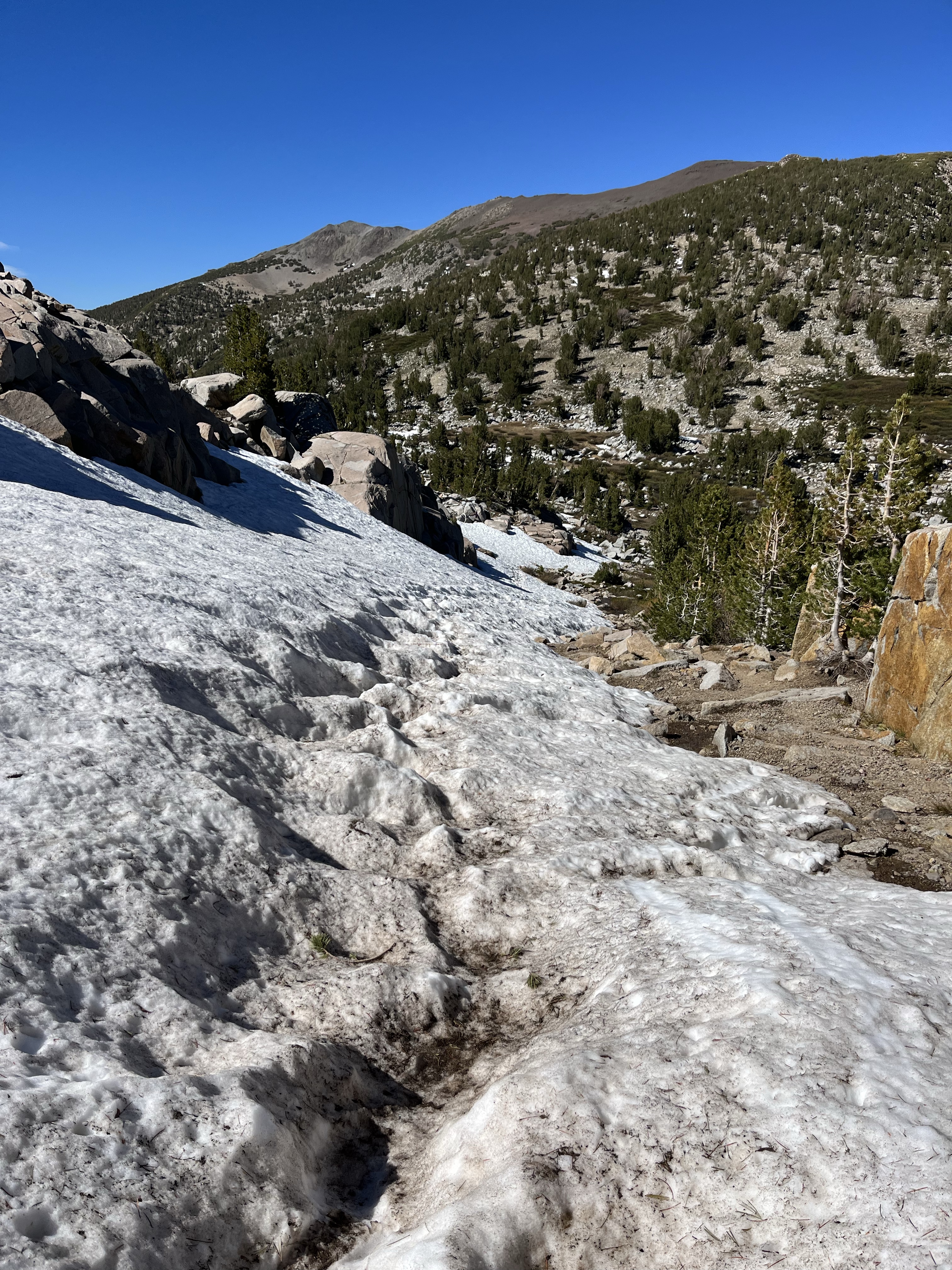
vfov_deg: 67.3
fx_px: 953
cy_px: 635
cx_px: 476
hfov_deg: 53.1
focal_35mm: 26
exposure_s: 1/6494
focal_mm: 5.1
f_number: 1.6
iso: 50
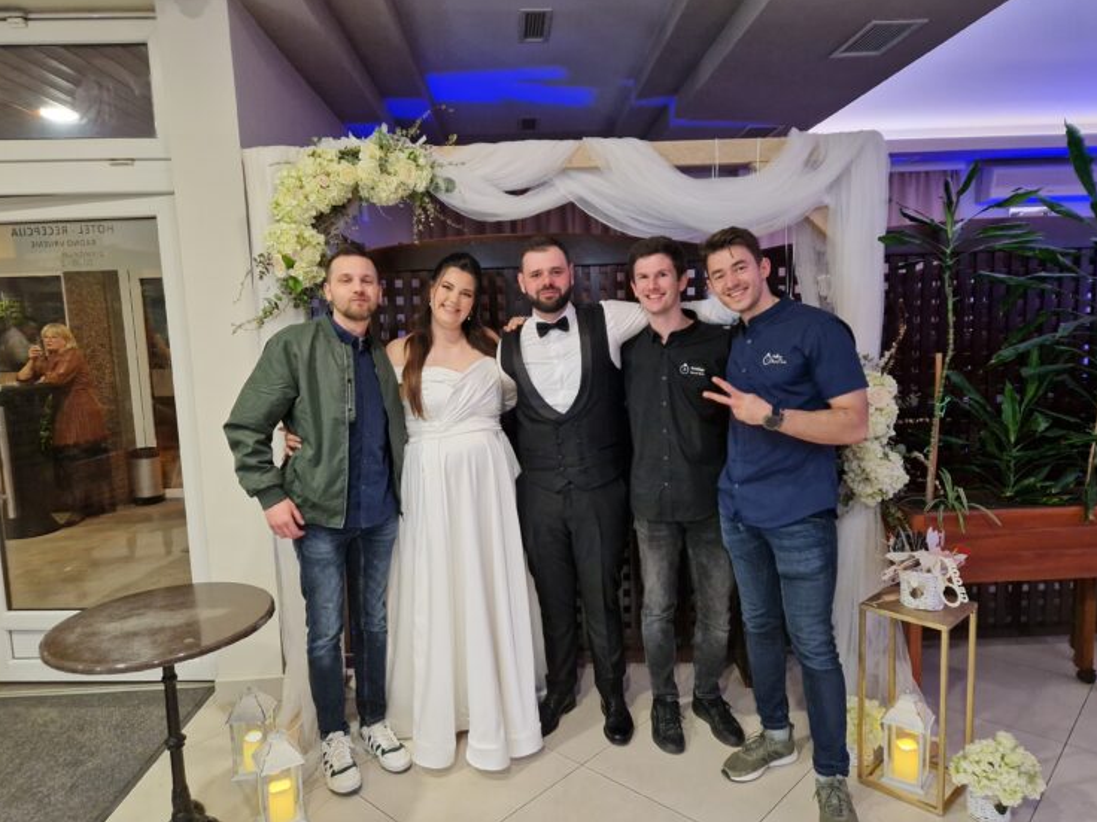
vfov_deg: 56.8
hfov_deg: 71.6
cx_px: 541
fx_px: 761
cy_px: 420
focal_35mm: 24
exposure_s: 1/33
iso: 640
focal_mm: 5.4
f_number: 1.8
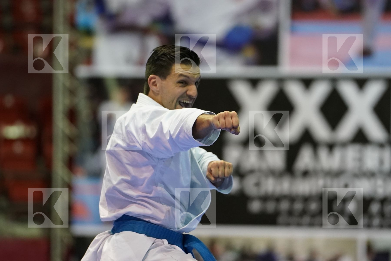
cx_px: 196
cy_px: 130
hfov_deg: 6.9
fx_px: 3225
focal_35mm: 297
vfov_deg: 4.6
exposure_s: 1/320
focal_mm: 198
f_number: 2.8
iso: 4000
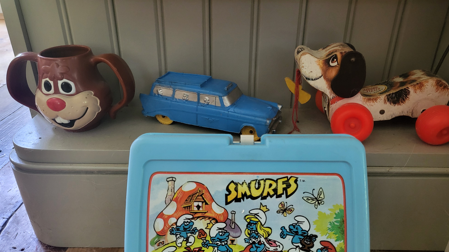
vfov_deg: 40.1
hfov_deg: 66.1
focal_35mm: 29
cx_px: 228
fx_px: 345
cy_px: 140
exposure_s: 1/40
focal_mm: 4.25
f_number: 1.8
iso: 640
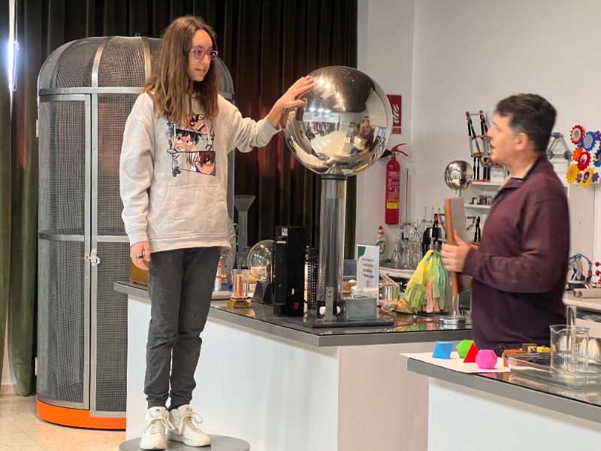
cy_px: 226
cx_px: 300
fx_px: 1337
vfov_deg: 19.1
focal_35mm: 77
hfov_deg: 25.3
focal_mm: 9
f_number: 2.8
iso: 640
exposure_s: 1/34
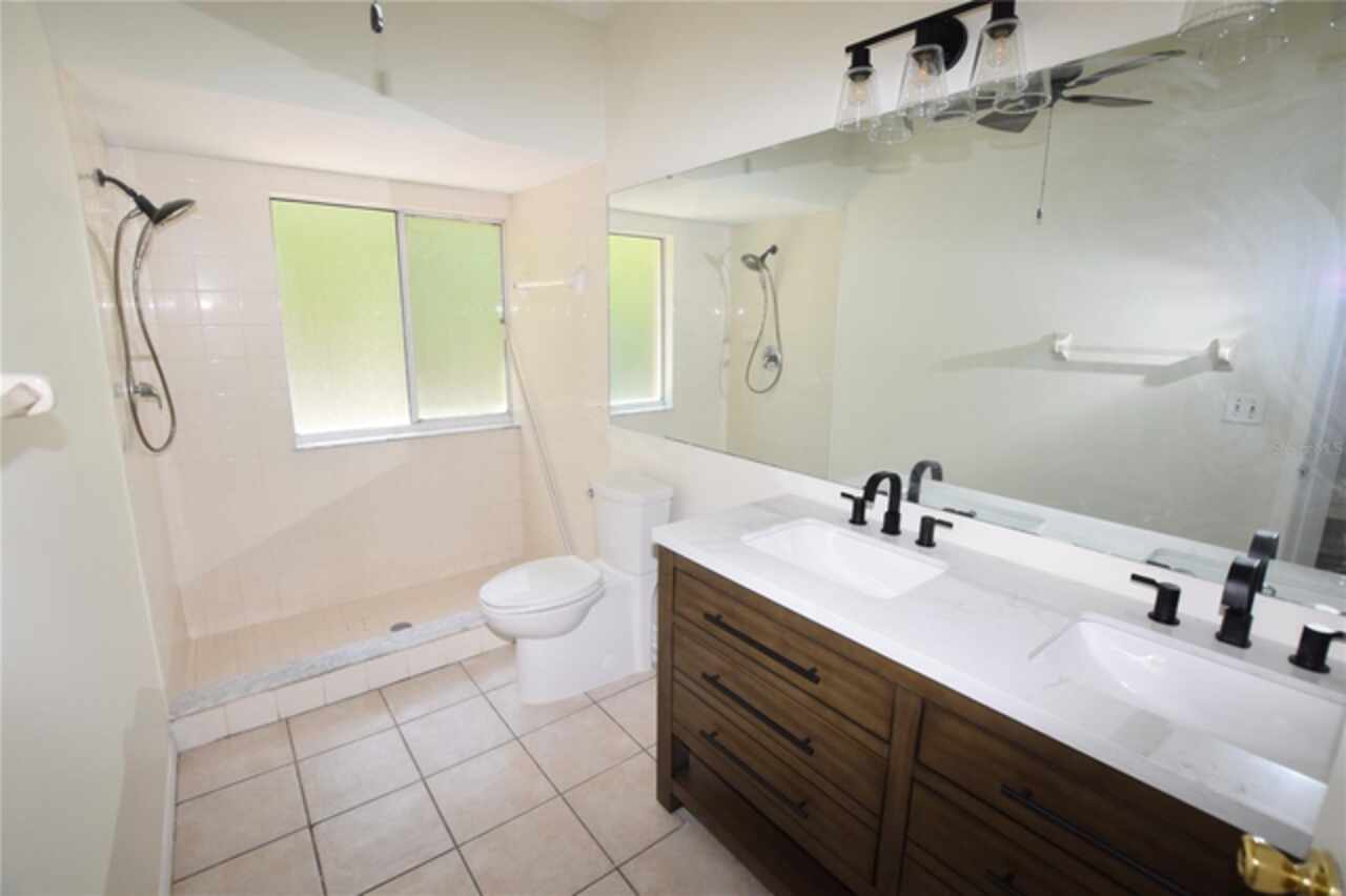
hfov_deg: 100.4
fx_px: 561
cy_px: 448
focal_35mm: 15
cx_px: 673
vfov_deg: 77.3
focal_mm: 10
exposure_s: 1/125
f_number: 5.6
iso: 500
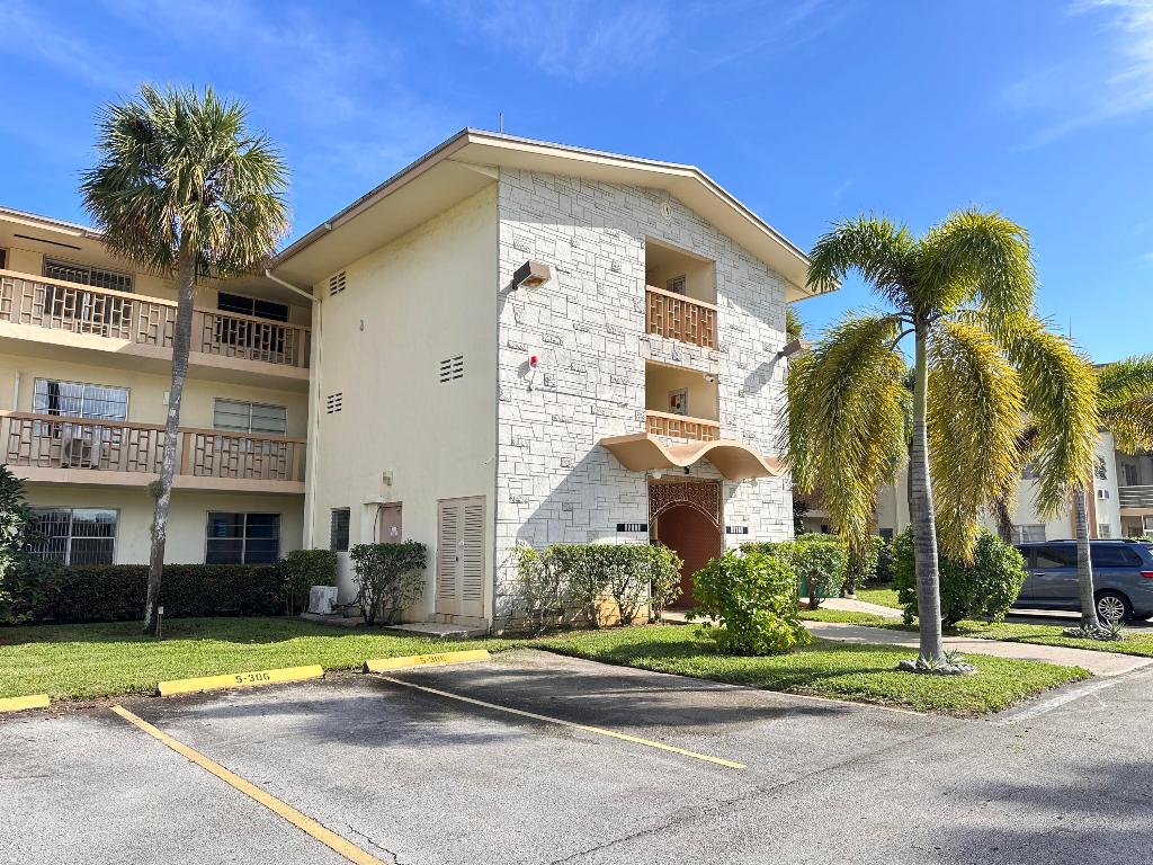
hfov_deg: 71.6
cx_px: 576
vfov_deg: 56.8
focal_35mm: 24
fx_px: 799
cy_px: 432
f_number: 1.78
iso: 80
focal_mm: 6.86
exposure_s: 1/1587
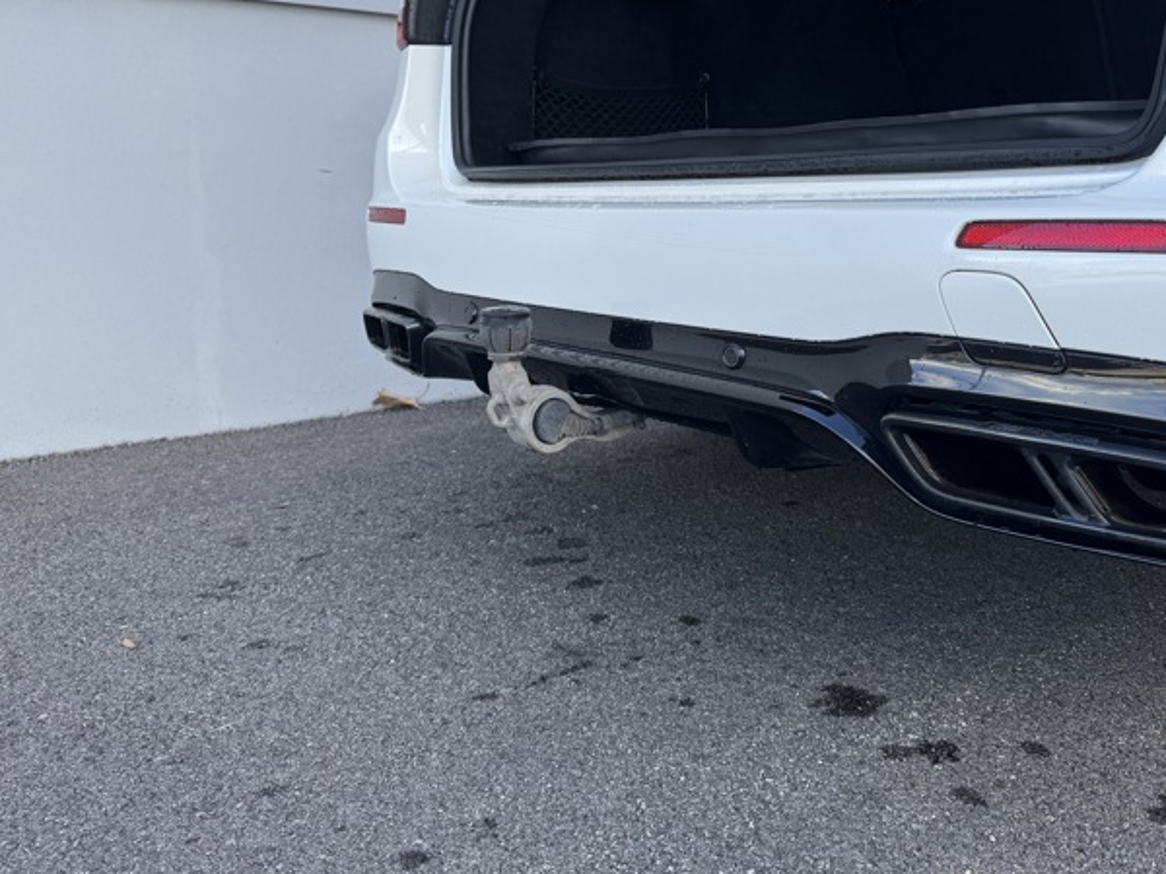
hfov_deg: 56.6
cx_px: 663
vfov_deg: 43.7
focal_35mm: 32
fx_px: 1078
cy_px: 317
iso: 80
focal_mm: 6.76
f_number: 1.78
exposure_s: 1/900
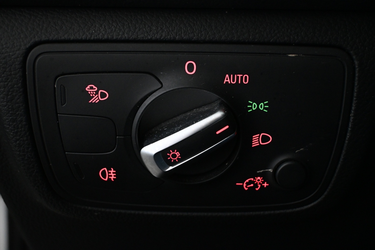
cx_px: 188
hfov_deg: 35.9
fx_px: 578
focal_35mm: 56
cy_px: 125
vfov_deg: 24.4
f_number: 5.3
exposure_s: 1/50
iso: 4000
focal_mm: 37
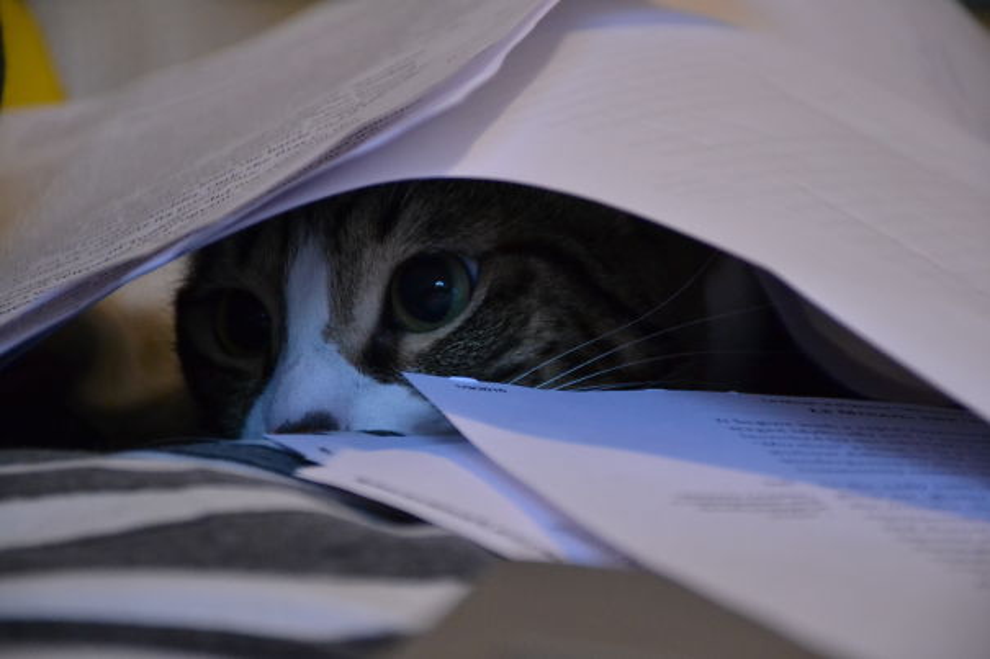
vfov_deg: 7.5
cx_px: 495
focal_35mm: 183
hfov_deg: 11.2
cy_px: 330
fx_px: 5031
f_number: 5.6
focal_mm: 122
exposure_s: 1/60
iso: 3200
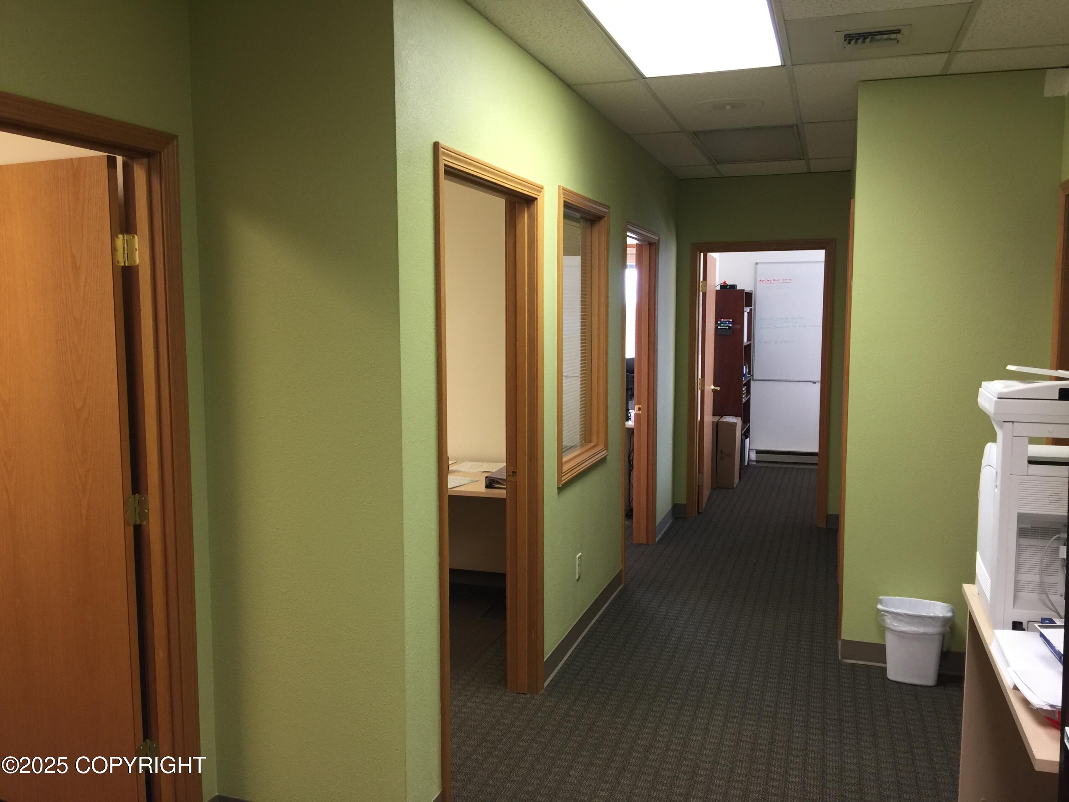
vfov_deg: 48.2
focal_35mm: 29
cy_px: 401
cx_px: 534
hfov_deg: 61.7
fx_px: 896
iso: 40
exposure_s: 1/15
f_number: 2.2
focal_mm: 4.15
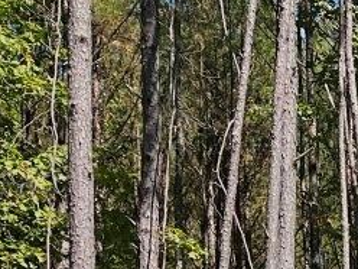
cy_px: 677
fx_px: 1448
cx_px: 883
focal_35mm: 140
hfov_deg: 11.4
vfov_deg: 9.3
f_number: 1.6
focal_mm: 5.1
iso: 50
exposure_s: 1/1536
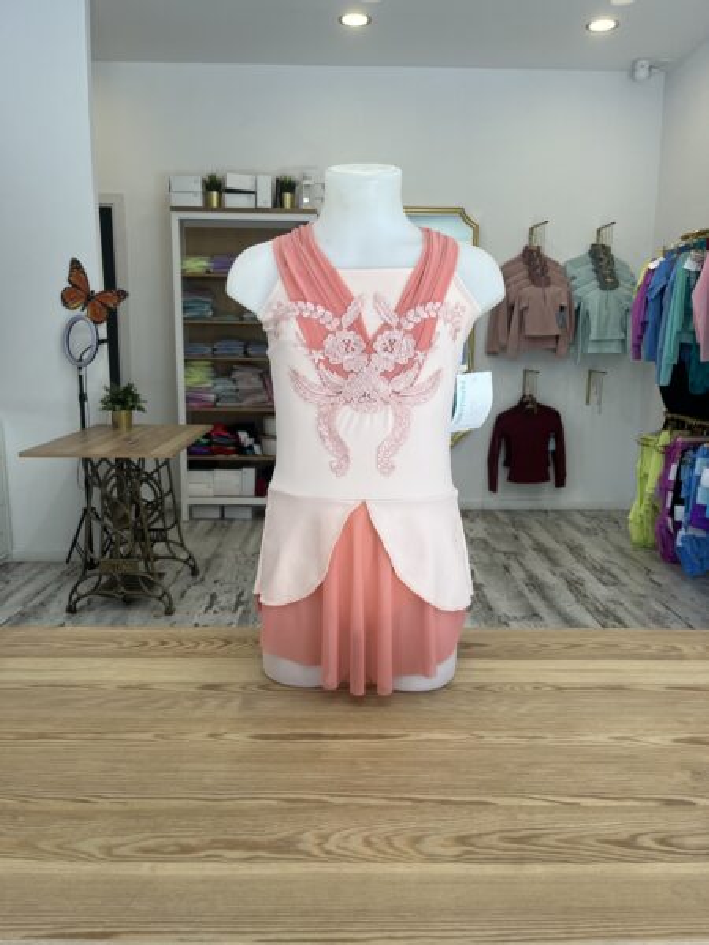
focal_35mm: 26
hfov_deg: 53.1
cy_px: 472
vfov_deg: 67.3
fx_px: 710
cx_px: 354
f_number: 1.6
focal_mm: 5.1
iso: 32
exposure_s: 1/104
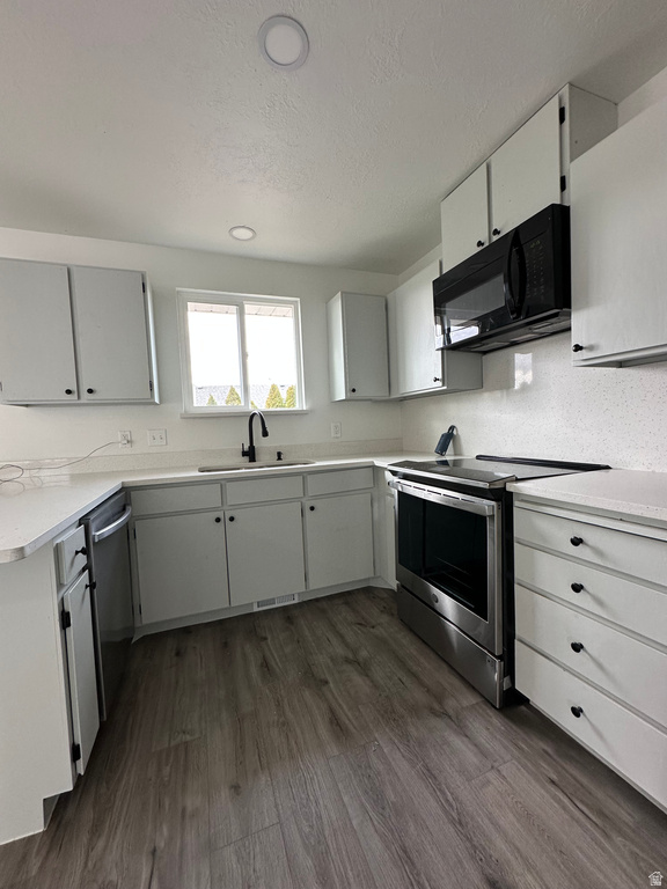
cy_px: 444
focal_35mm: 14
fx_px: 360
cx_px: 334
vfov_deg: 102.1
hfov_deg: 85.7
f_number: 2.2
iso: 160
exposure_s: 1/120
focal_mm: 2.22
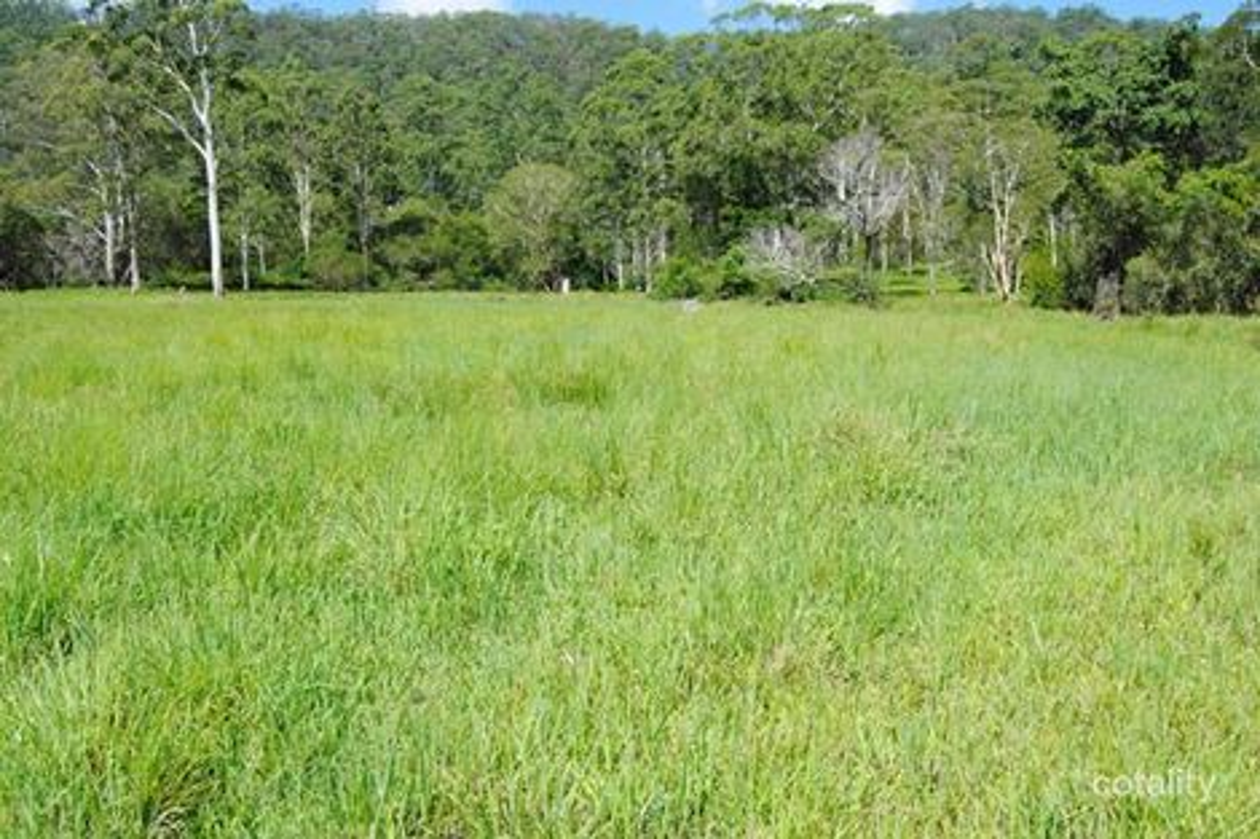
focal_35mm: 33
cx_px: 630
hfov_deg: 57.2
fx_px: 1155
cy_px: 420
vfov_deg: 39.9
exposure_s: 1/200
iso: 100
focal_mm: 22
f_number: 7.1
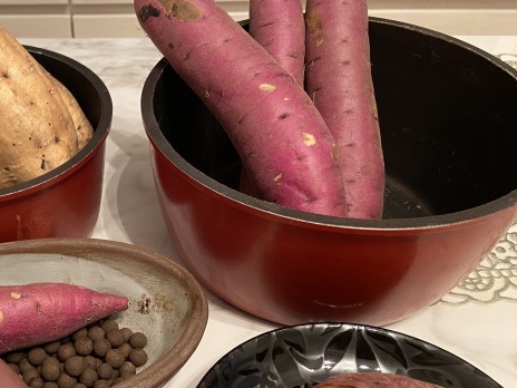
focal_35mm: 42
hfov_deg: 43.1
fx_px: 627
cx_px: 118
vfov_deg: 33.5
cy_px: 299
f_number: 1.8
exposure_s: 1/40
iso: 320
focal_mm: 4.25
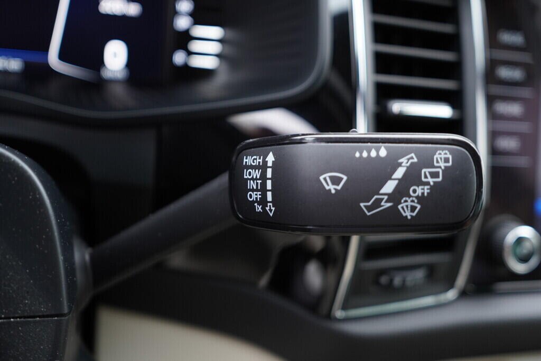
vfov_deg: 36.9
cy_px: 180
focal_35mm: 36
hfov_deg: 53.1
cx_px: 270
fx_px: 541
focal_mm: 24
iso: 500
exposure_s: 1/40
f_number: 2.8
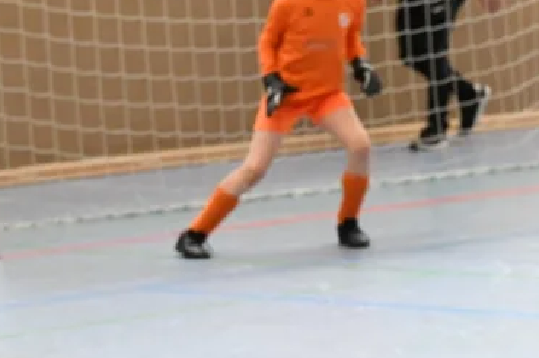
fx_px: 4144
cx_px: 546
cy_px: 282
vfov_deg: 4.9
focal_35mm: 277
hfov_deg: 7.4
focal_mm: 100
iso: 8000
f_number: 4
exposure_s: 1/1250
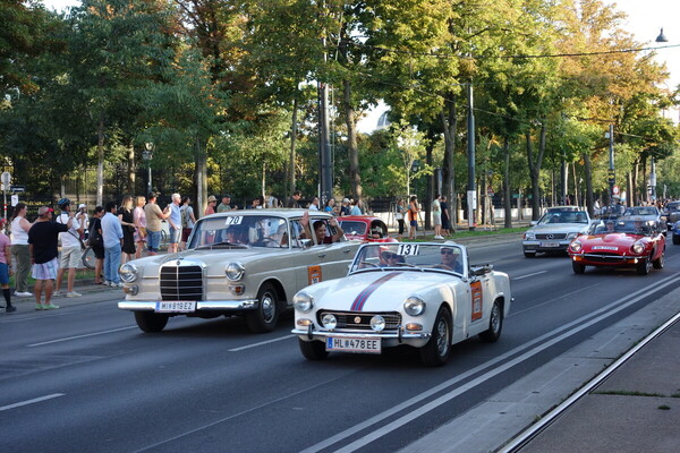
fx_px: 1190
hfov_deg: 31.9
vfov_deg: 21.6
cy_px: 226
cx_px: 340
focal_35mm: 63
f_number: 4.5
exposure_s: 1/250
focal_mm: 23.55
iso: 320
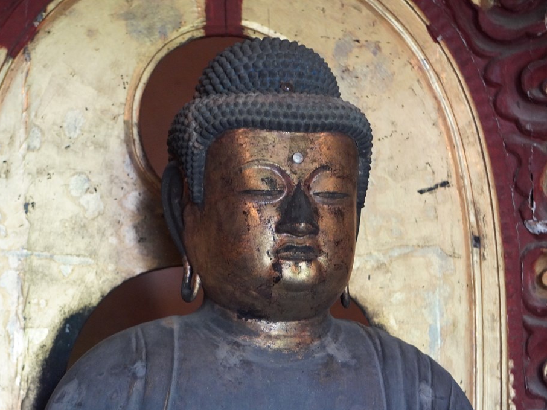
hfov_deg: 14.4
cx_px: 260
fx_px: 2164
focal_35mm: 137
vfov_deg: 10.8
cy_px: 206
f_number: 5
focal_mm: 84
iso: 4000
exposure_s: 1/160
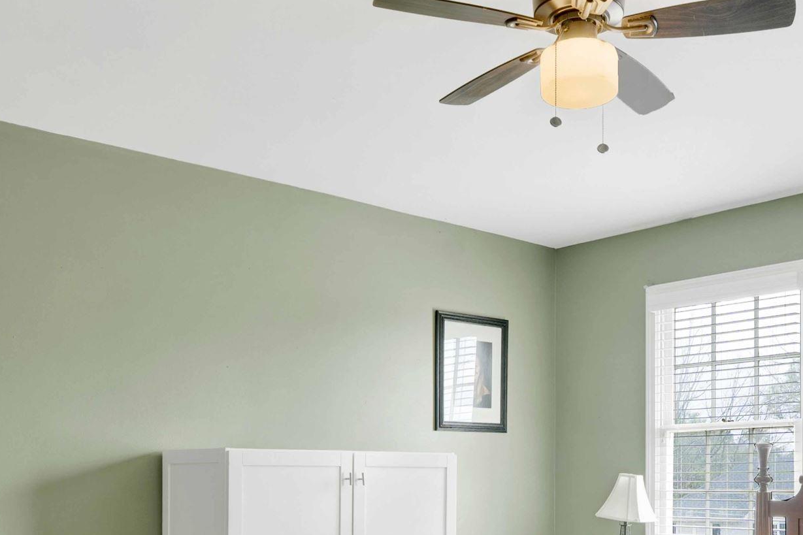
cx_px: 482
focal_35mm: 40
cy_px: 521
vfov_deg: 31.2
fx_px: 892
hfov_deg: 48.2
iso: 320
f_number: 8
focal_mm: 16
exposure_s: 1/13
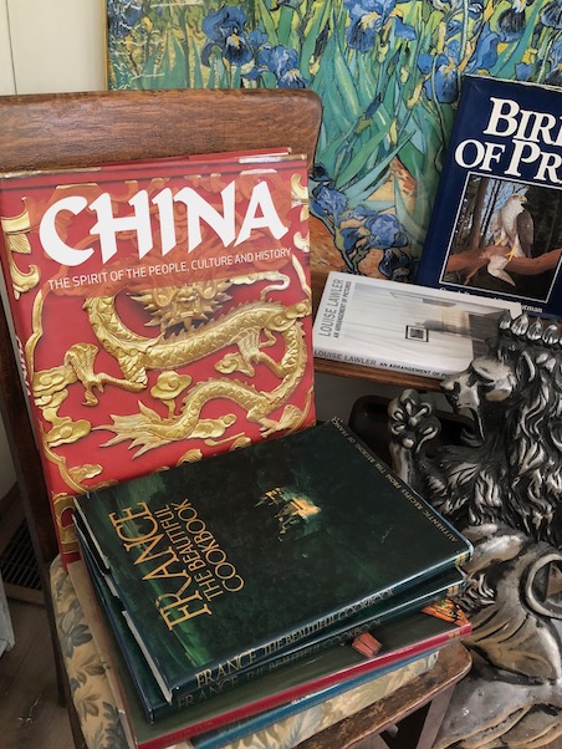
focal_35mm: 31
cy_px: 398
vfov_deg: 58.3
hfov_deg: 45.5
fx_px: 671
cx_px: 281
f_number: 1.8
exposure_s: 1/12
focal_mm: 3.99
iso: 100
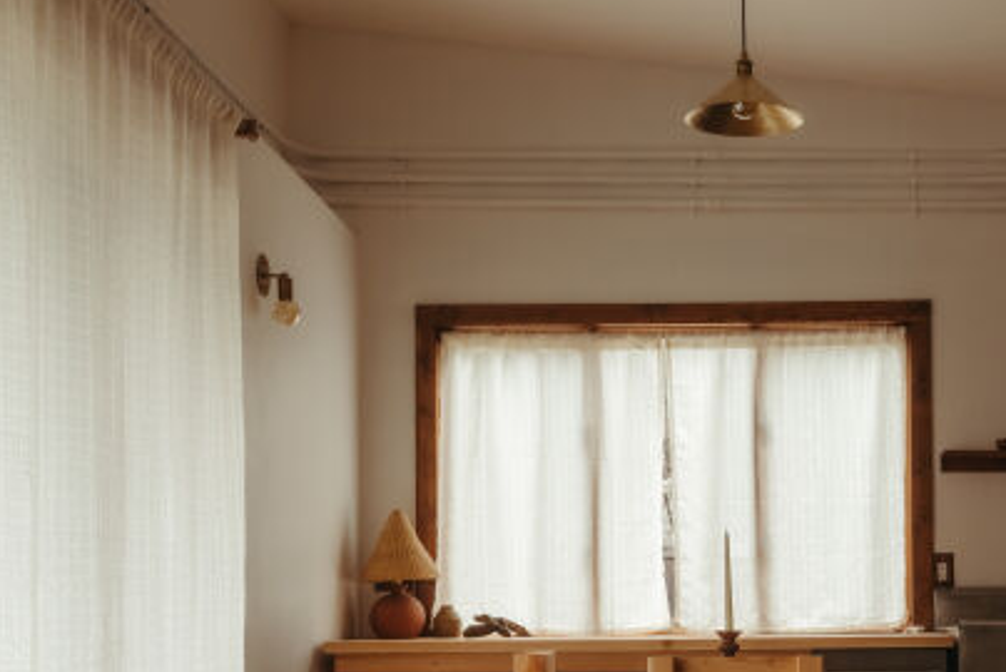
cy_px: 589
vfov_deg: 22.9
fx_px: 1622
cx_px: 763
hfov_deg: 33.7
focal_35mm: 58
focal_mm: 32
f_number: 8
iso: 400
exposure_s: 1/1000
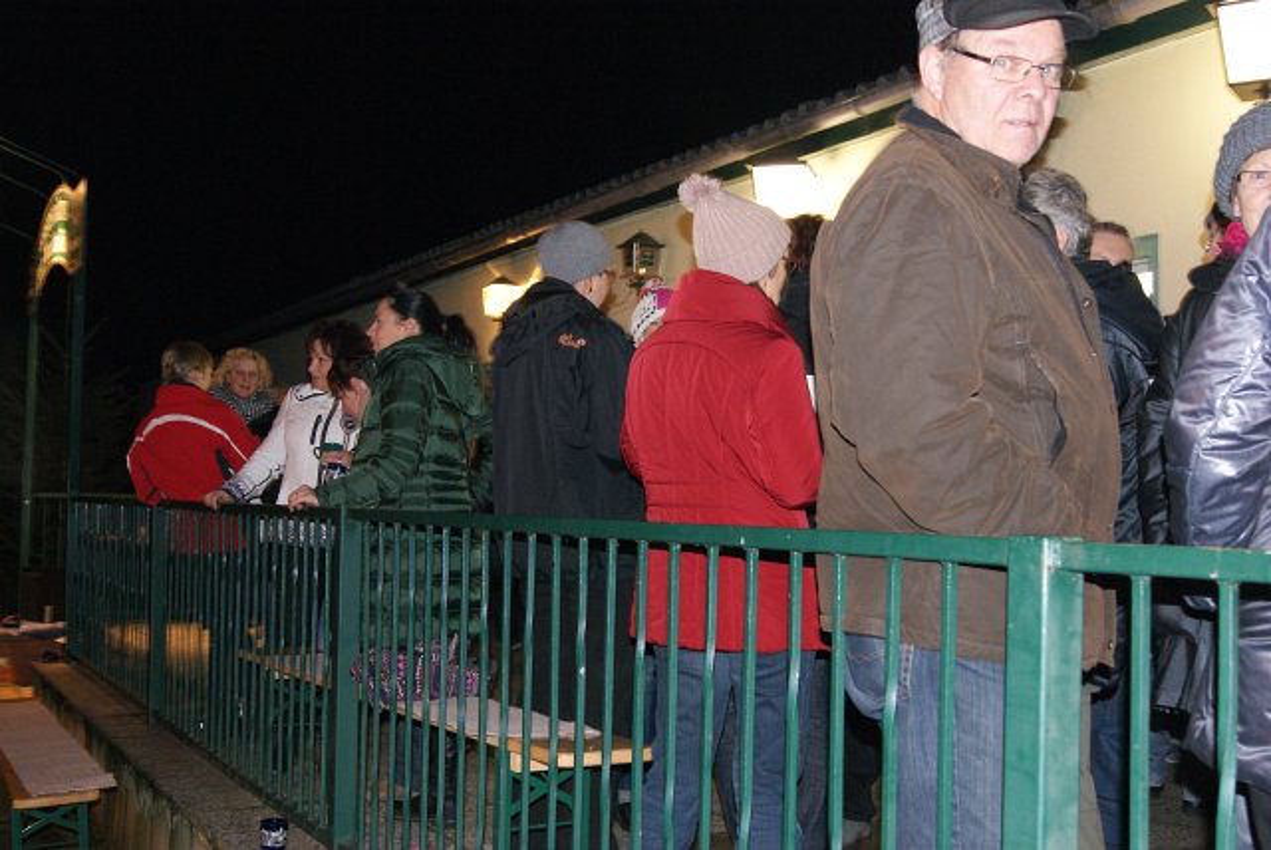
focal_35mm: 39
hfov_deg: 49.5
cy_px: 425
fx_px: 1378
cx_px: 636
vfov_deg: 34.3
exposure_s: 1/4
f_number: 5.6
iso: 800
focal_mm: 26
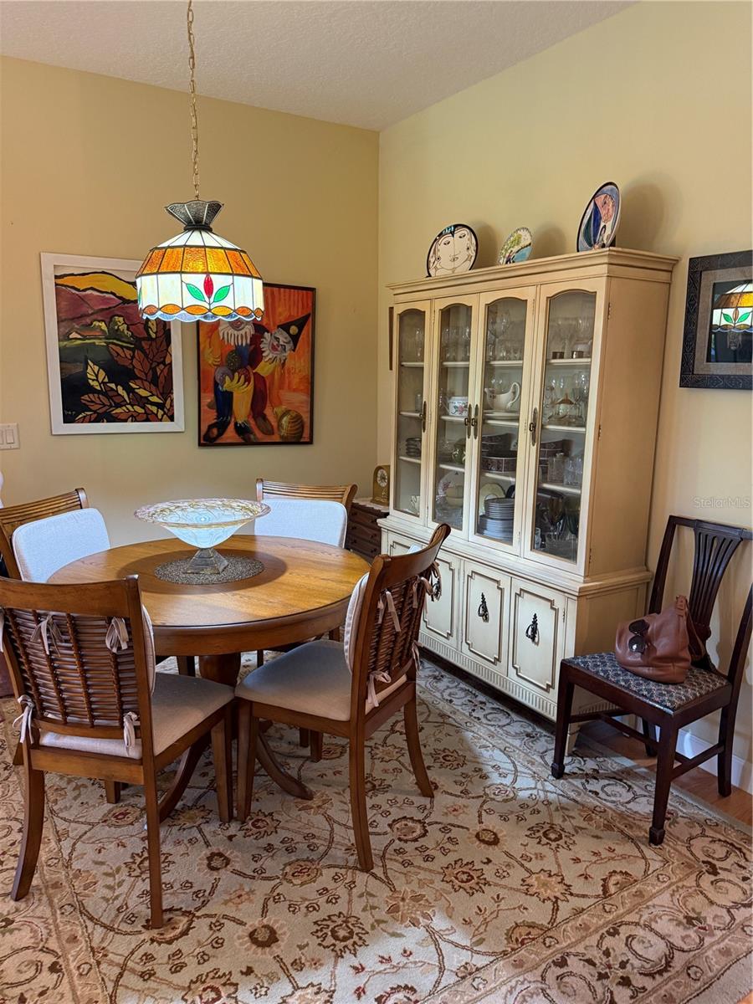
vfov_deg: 71.6
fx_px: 696
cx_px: 376
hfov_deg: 56.8
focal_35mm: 24
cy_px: 502
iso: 500
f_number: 1.78
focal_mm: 6.76
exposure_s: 1/60
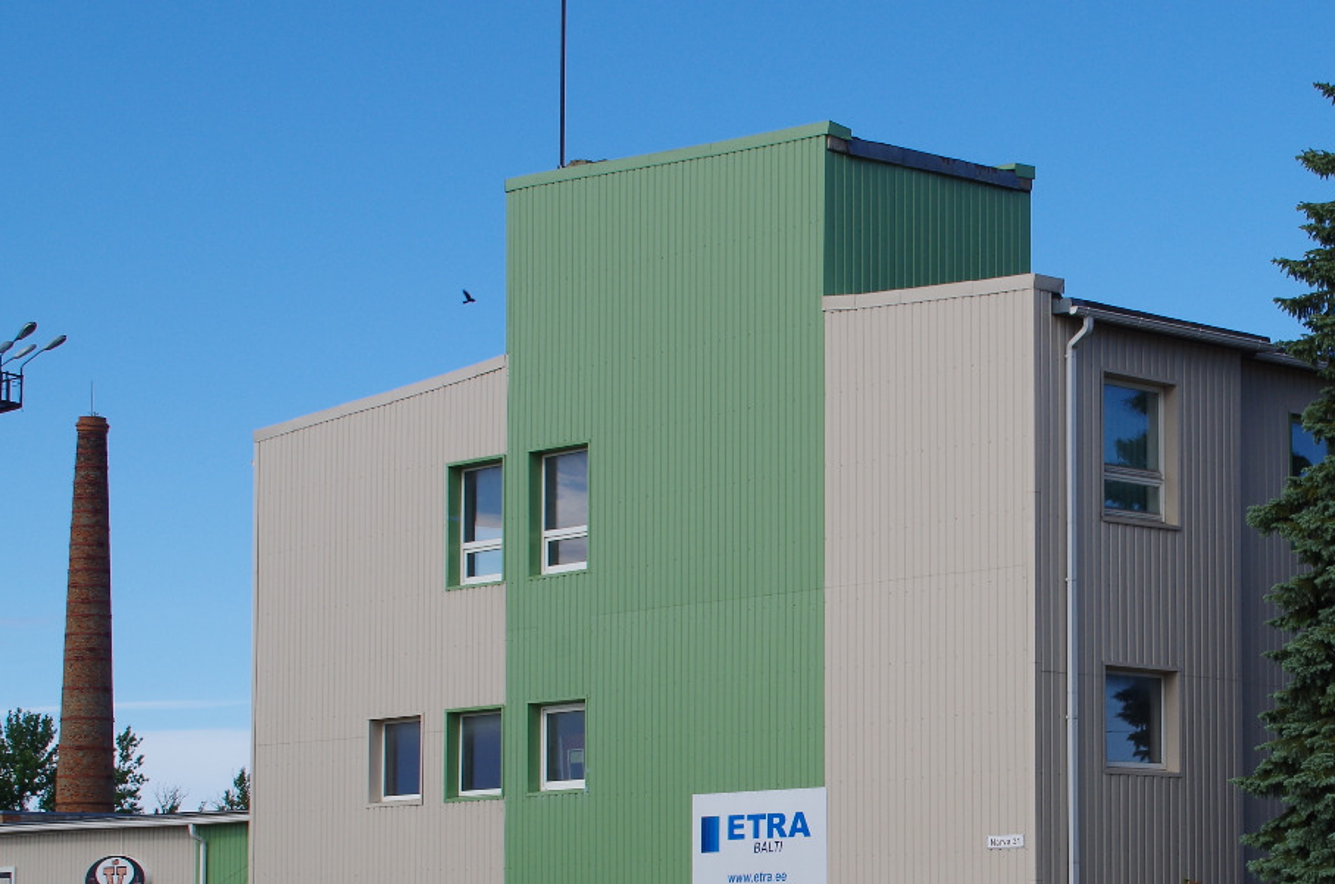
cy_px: 653
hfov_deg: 22.9
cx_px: 1053
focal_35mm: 88
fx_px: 3256
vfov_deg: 15.4
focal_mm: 33
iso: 125
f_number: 11
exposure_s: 1/160
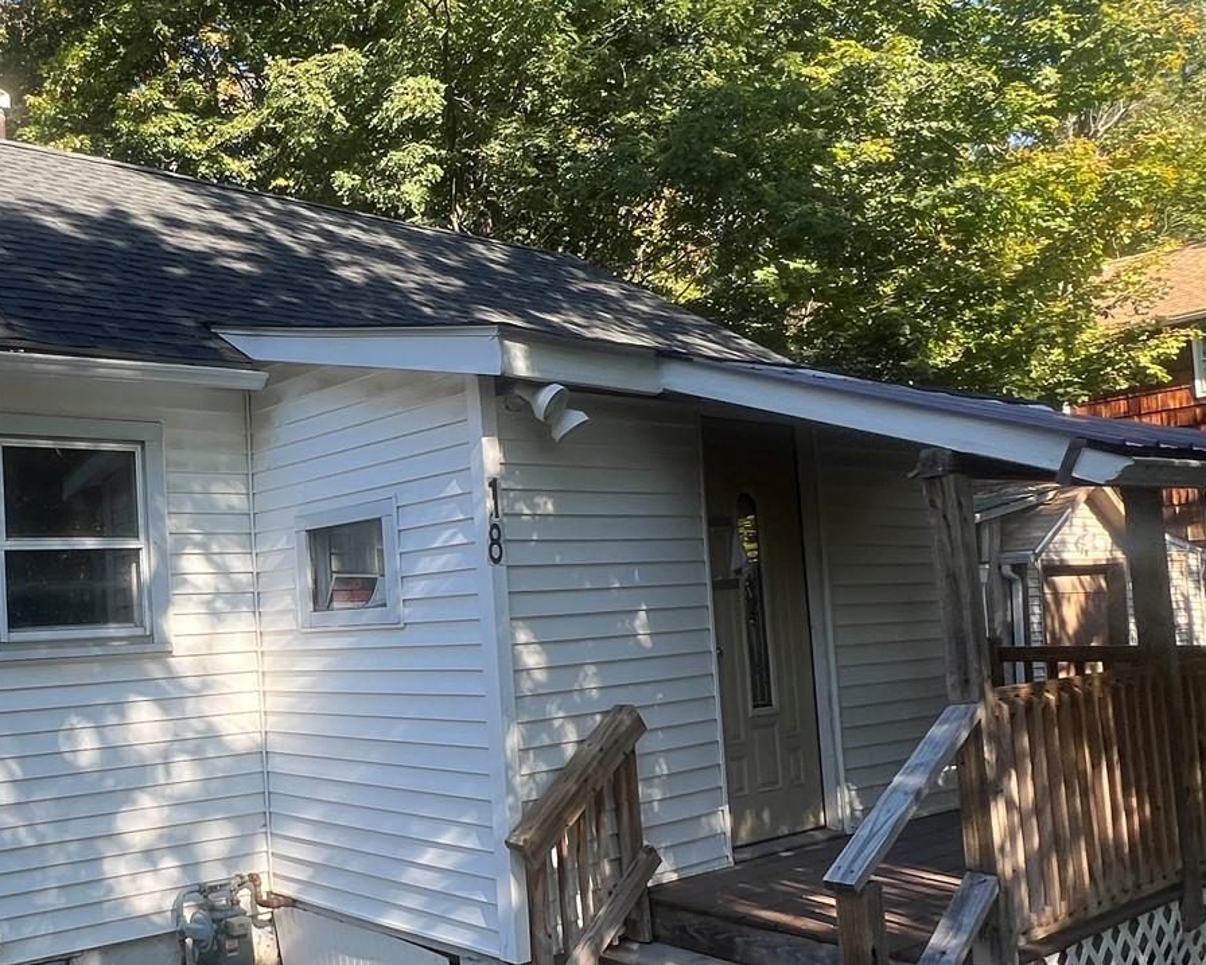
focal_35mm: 29
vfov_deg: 49.6
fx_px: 1035
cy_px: 589
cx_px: 155
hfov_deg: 53.9
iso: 32
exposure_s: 1/307
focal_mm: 1.57
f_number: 1.8
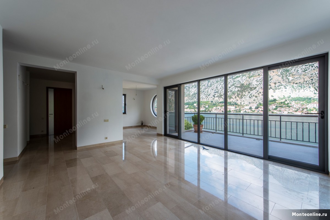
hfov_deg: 104.2
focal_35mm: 14
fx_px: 128
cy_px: 110
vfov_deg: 81.3
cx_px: 165
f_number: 5.6
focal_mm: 14
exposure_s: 1/125
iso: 50
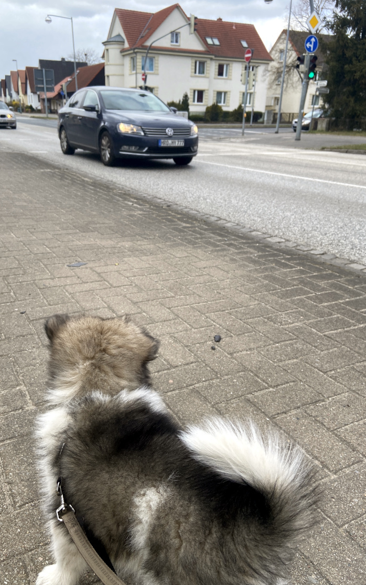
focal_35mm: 28
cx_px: 160
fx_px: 447
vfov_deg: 66.5
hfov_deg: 44.4
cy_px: 288
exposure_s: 1/1082
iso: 32
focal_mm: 4.25
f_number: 1.8
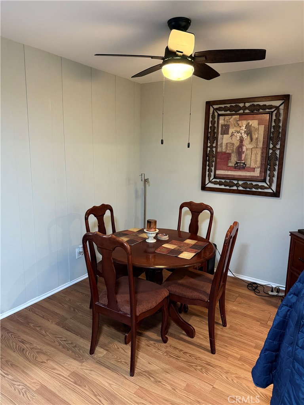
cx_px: 152
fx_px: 281
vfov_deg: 71.6
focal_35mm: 24
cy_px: 202
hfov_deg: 56.8
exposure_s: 1/60
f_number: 1.78
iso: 640
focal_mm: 6.76
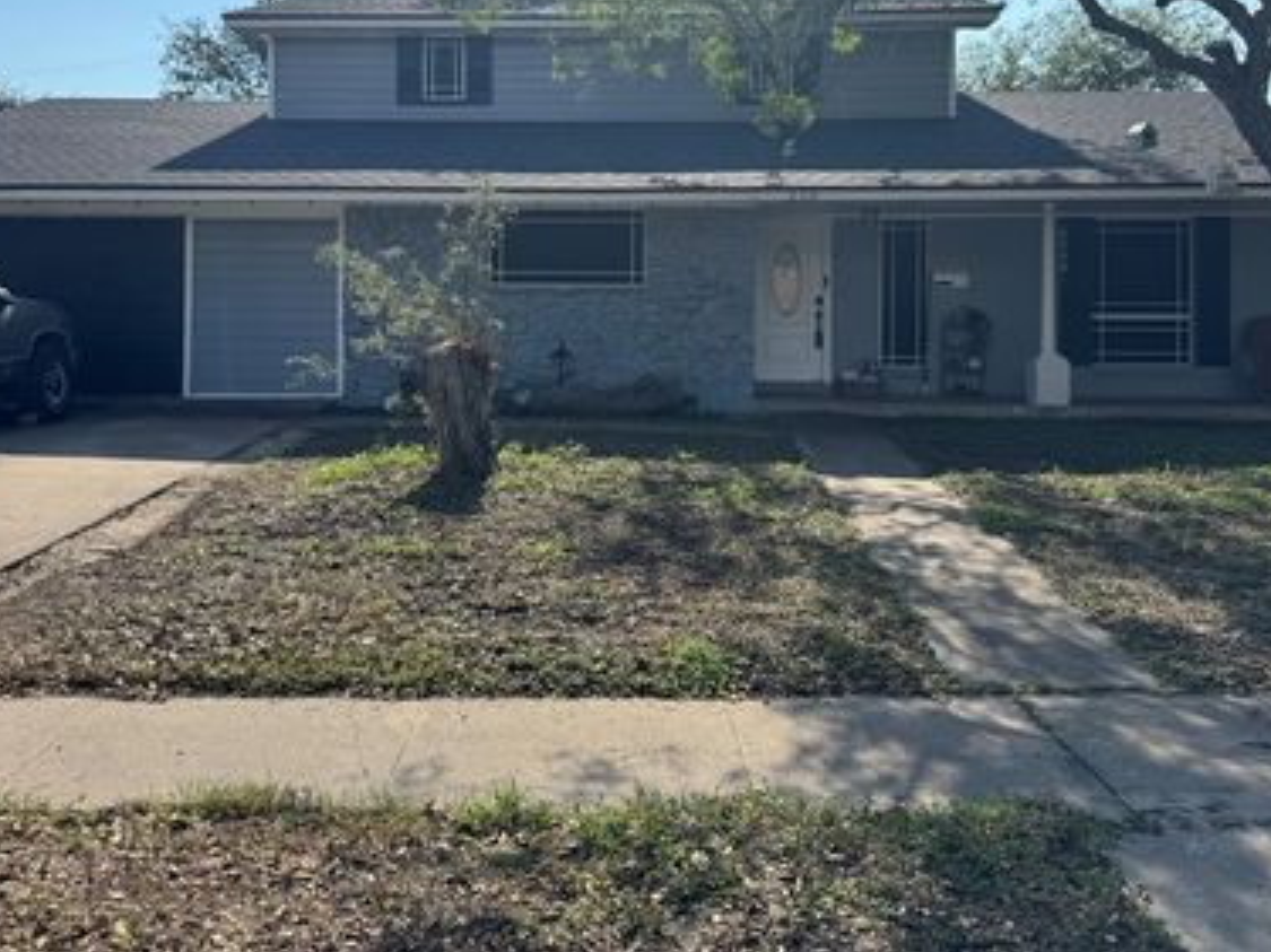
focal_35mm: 32
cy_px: 320
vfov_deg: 43.5
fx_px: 1175
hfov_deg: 56.8
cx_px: 586
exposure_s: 1/4049
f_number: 1.78
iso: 80
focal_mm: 6.76
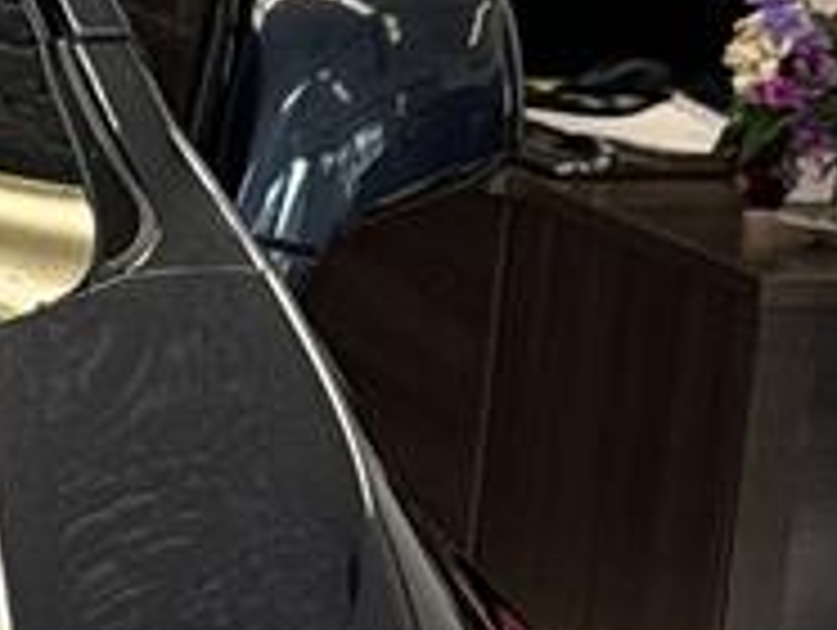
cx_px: -1346
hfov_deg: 7.2
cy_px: 1202
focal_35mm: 254
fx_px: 6150
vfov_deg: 5.7
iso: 80
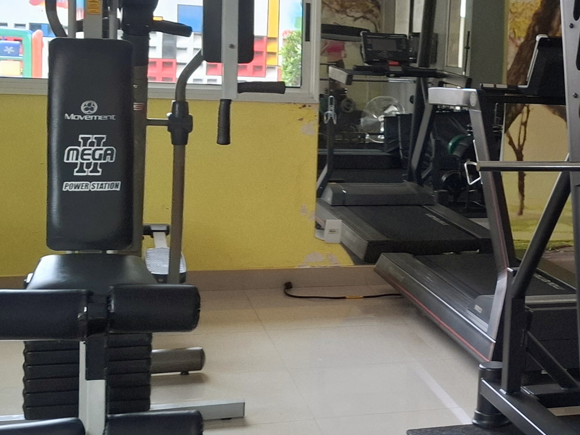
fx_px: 1106
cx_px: 559
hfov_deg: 27.9
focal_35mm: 66
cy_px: 173
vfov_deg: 22.2
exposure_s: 1/120
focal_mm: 5.54
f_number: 1.8
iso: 200
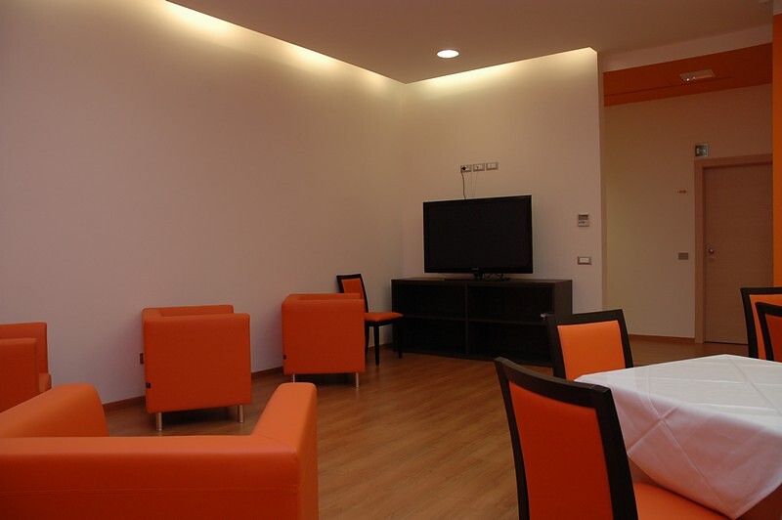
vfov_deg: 47.9
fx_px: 586
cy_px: 260
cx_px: 391
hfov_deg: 67.4
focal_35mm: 27
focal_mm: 18
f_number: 5
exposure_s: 1/100
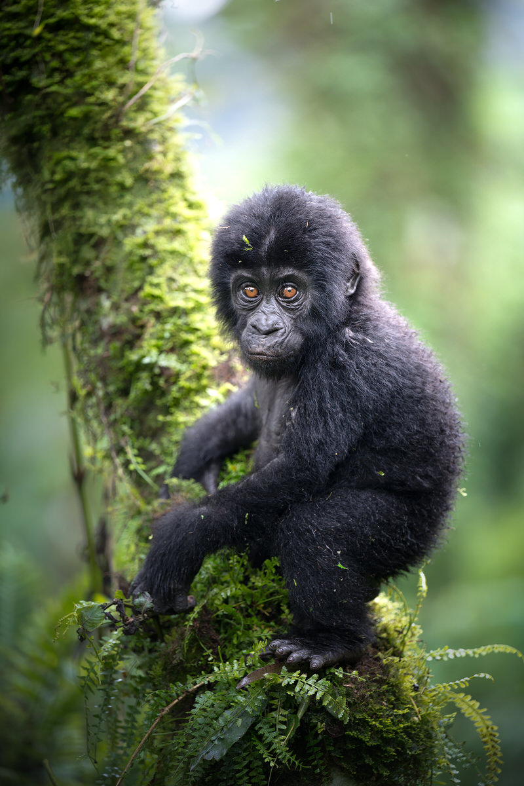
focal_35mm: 190
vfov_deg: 10.8
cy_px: 393
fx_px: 4148
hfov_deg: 7.2
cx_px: 262
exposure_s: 1/400
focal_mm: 190
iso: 560
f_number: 2.8
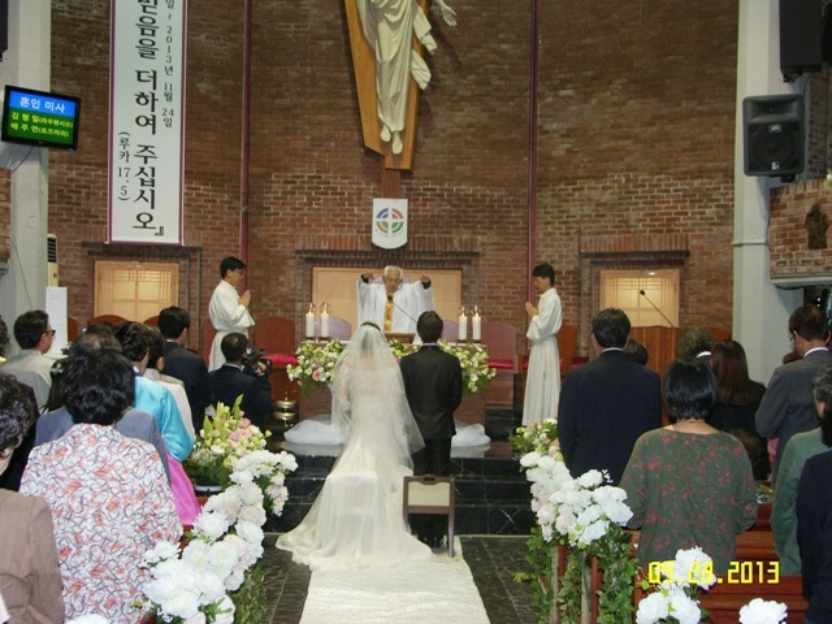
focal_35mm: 50
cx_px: 416
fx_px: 1202
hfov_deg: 38.2
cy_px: 312
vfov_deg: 29.1
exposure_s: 1/50
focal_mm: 12.9
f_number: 2.5
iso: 100
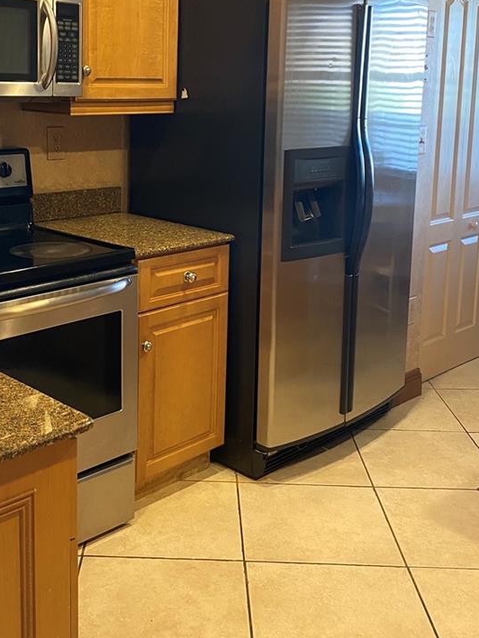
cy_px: 202
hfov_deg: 32.8
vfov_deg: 42.3
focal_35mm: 44
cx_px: 185
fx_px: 812
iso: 160
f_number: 1.8
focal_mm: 4.25
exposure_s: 1/60
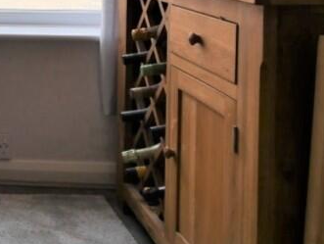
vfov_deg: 20.3
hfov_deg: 24.7
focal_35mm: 68
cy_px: -45
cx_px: -101
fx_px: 637
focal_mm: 11
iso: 200
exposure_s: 1/200
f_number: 5
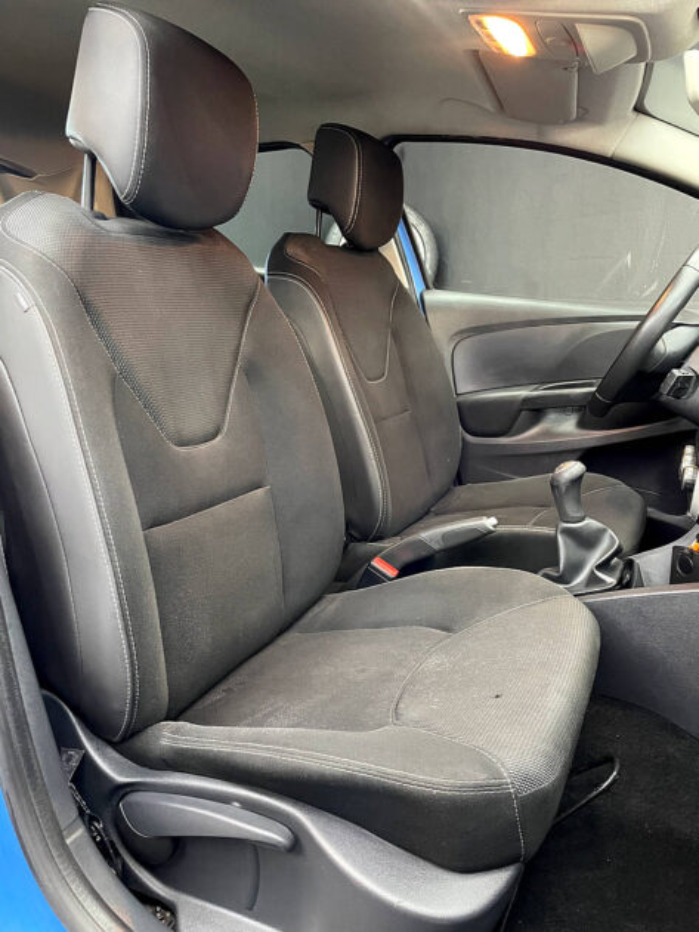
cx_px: 350
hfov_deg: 53.1
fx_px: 700
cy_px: 466
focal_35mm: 26
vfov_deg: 67.3
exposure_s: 1/33
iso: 500
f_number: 1.6
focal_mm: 4.2
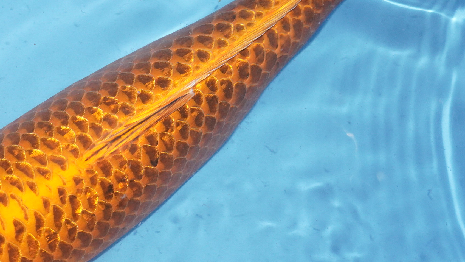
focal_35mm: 92
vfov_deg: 13.2
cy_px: 142
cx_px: 108
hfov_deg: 22.9
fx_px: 1134
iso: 1600
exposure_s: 1/160
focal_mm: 33
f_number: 4.5
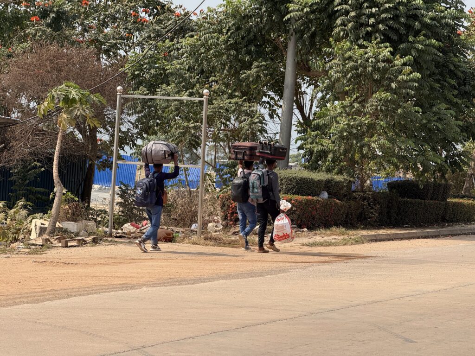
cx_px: 238
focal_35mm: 120
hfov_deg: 16.4
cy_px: 178
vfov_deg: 12.3
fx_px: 1647
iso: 64
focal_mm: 15.66
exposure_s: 1/1818
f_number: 2.8
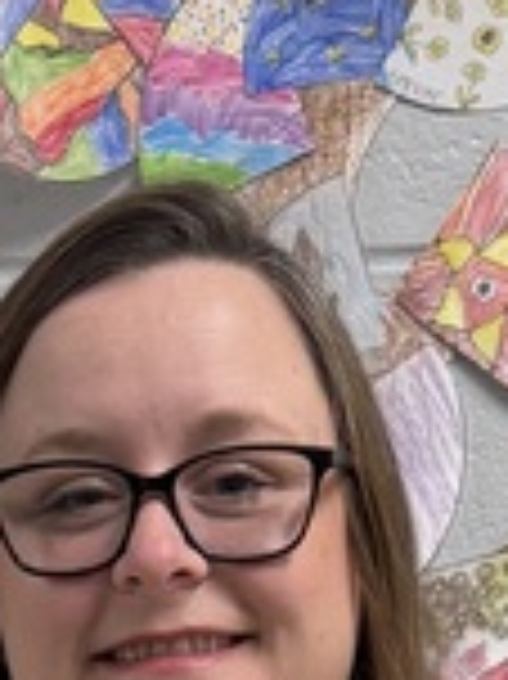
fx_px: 3194
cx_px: 144
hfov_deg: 9.1
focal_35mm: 163
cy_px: 1972
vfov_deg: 9.7
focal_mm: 6.76
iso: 200
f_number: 1.78
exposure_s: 1/90
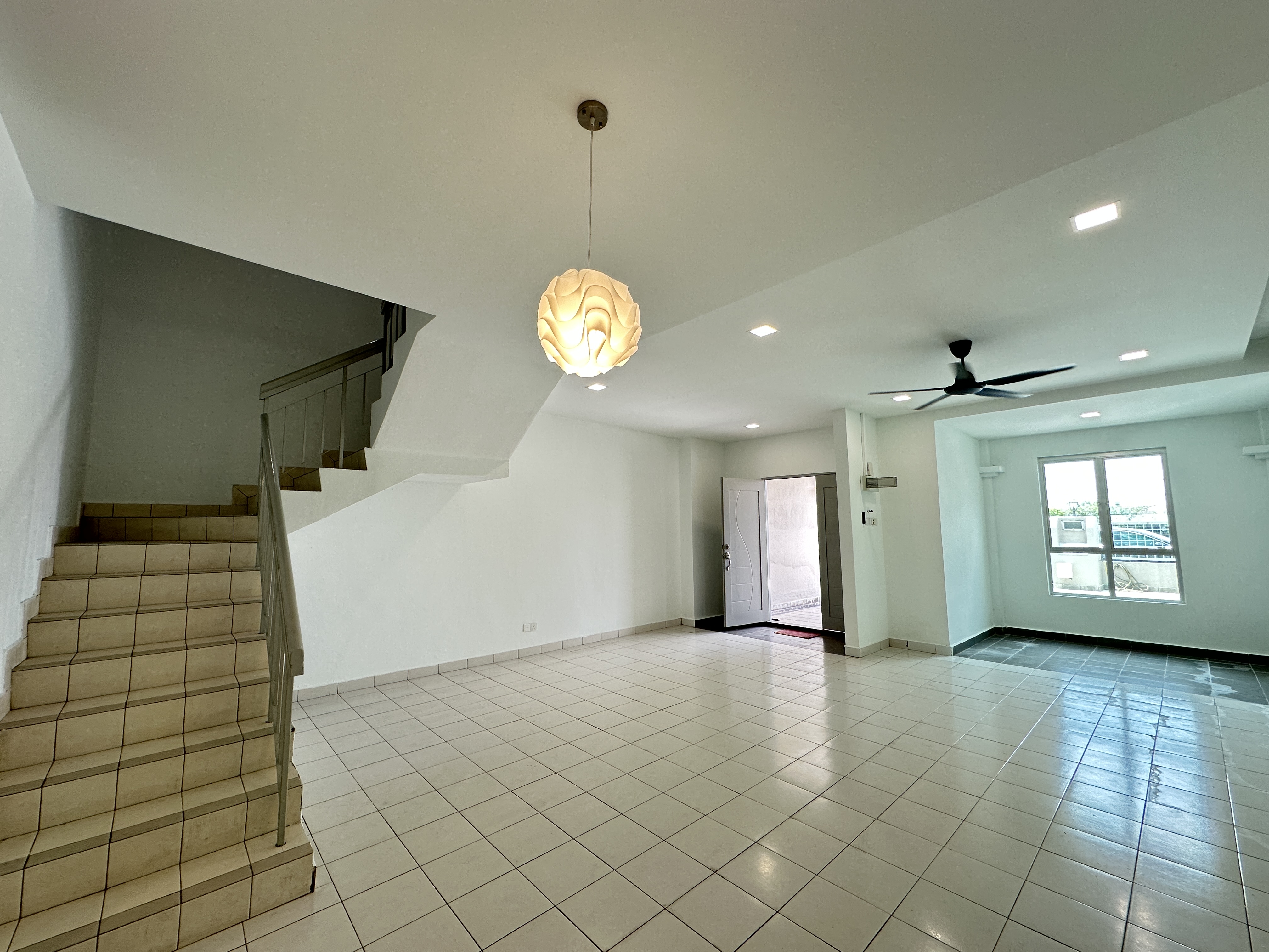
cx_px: 634
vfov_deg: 85.7
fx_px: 513
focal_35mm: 14
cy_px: 476
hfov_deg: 102.1
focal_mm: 2.22
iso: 80
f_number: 2.2
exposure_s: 1/100
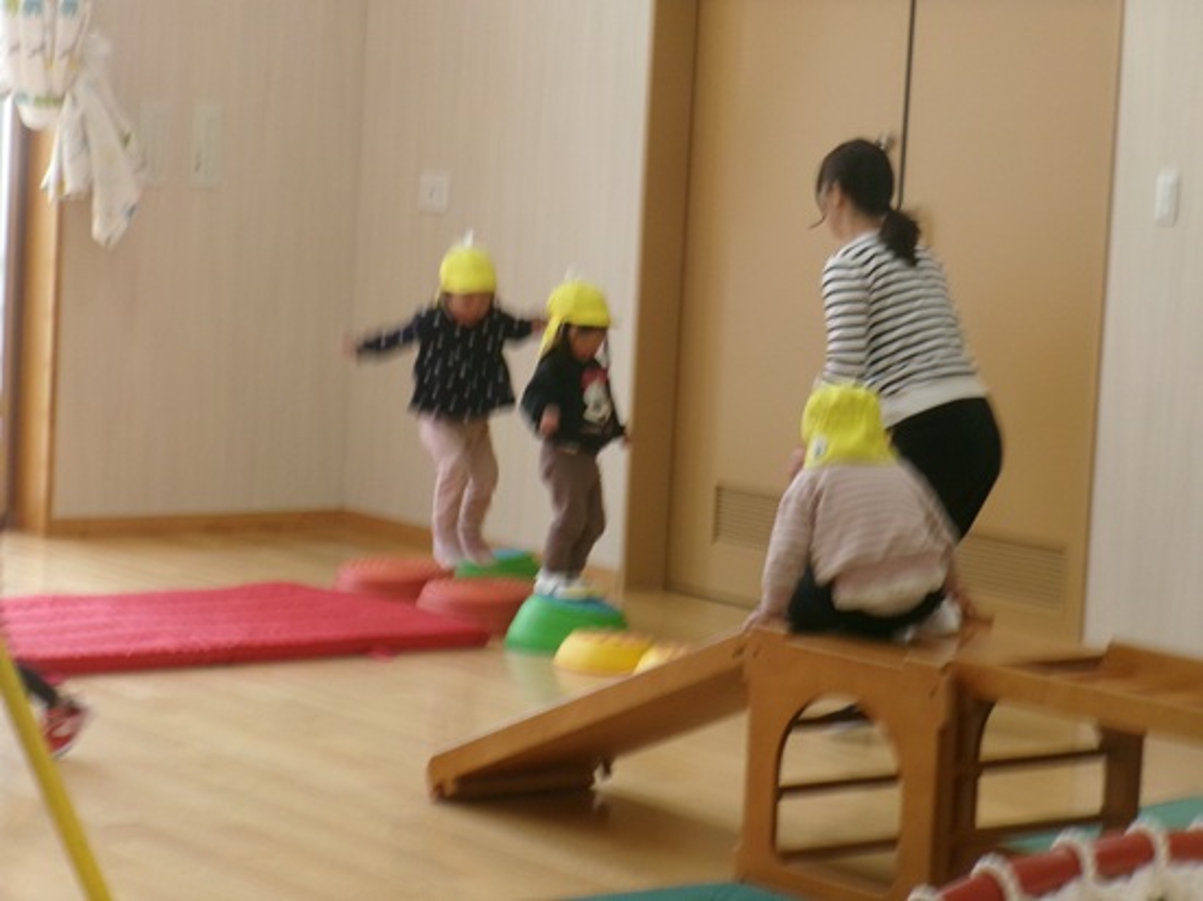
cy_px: 450
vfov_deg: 12.9
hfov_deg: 17.1
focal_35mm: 115
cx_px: 602
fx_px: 3995
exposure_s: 1/60
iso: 215
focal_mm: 20.6
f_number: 6.2
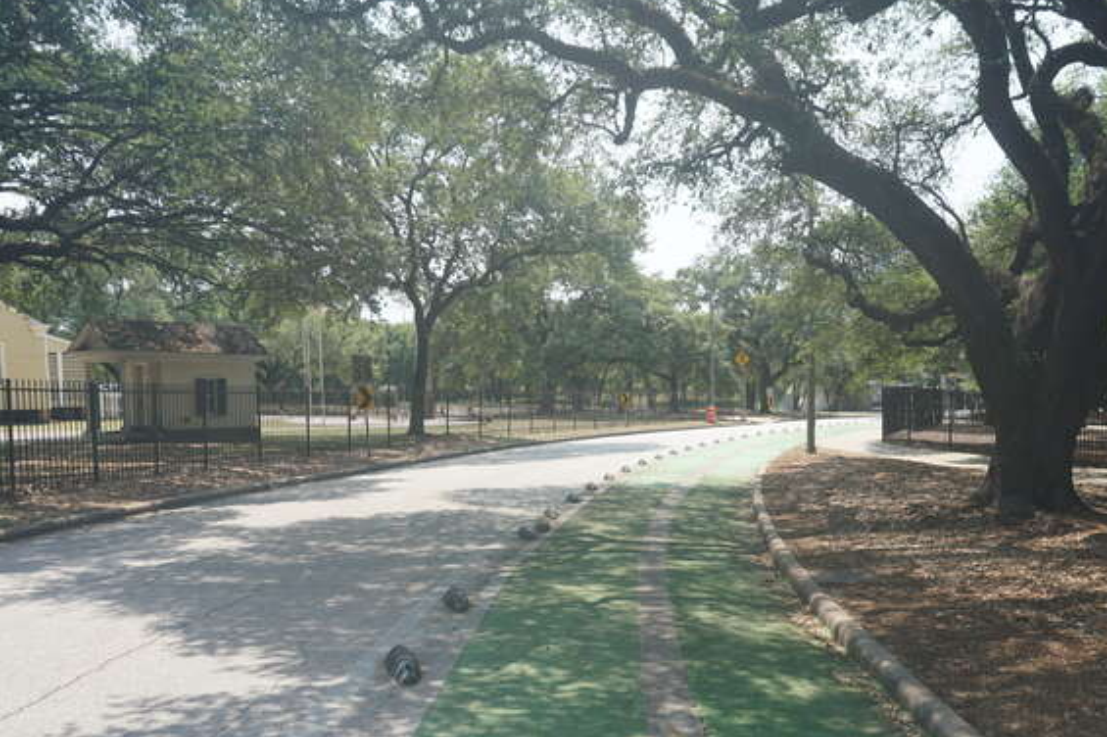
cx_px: 656
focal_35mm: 34
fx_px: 1045
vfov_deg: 38.5
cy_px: 477
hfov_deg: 55.5
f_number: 8
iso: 100
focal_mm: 16
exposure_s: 1/125
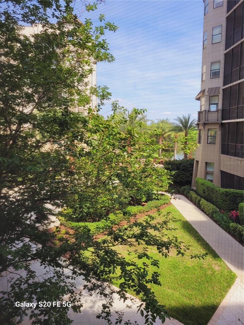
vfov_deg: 67.3
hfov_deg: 53.1
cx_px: 122
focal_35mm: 26
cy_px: 162
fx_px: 244
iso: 40
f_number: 1.8
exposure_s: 1/788
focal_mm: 5.4
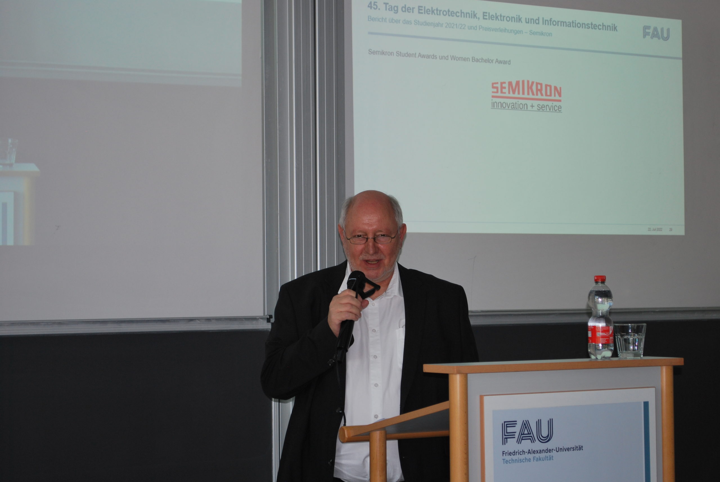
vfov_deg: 16.6
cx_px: 360
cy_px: 241
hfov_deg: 24.6
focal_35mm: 82
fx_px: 1652
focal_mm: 55
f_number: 5.6
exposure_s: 1/60
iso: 200
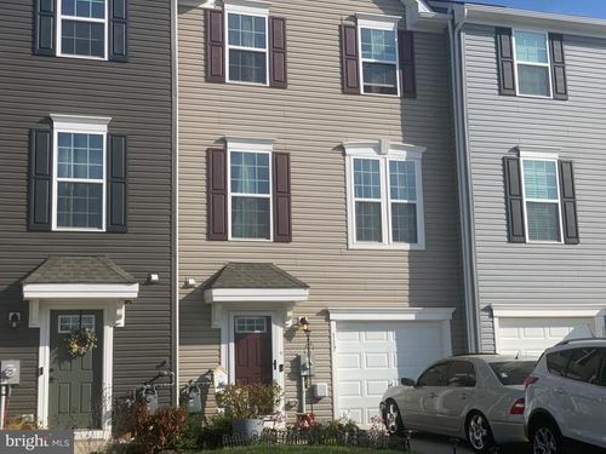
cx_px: 303
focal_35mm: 52
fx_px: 910
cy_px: 227
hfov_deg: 36.8
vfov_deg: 28.0
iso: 16
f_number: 2.4
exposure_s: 1/1370
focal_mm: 6
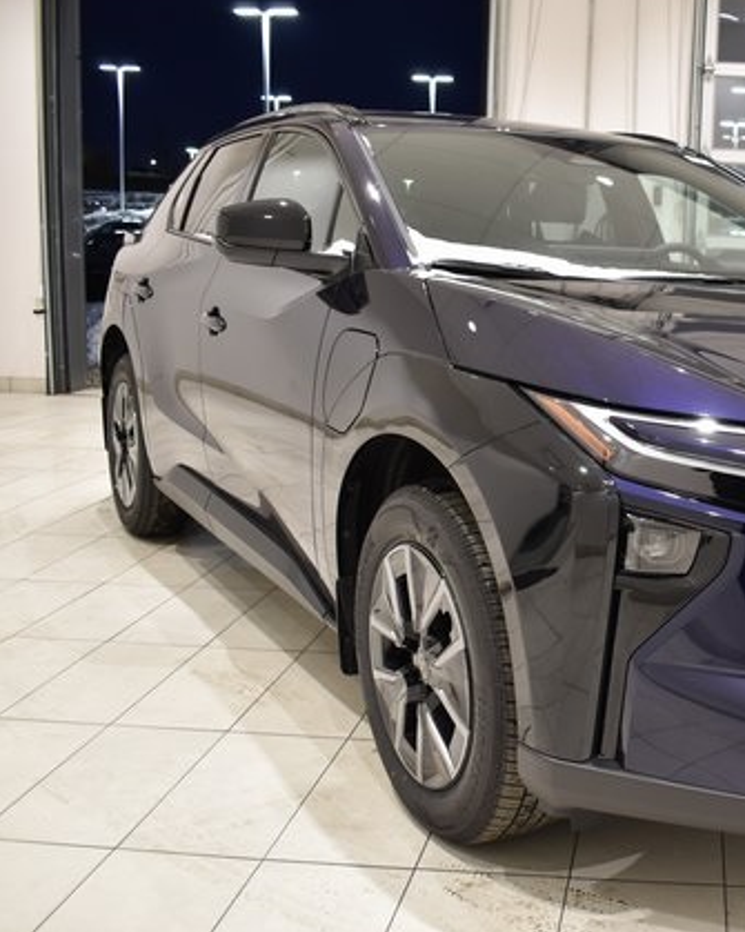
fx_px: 1186
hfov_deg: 33.0
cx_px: 674
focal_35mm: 43
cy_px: 464
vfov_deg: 42.9
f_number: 3.5
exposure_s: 1/30
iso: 400
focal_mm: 20
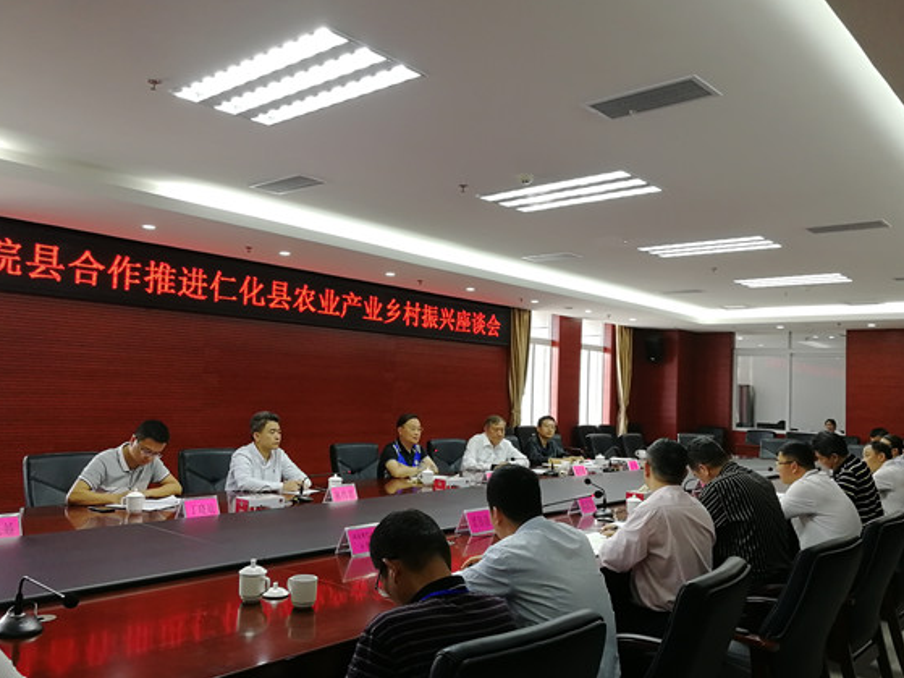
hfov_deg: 61.7
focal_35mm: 29
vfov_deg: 48.2
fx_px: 757
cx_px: 463
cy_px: 343
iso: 125
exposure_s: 1/50
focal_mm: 3.95
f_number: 2.2
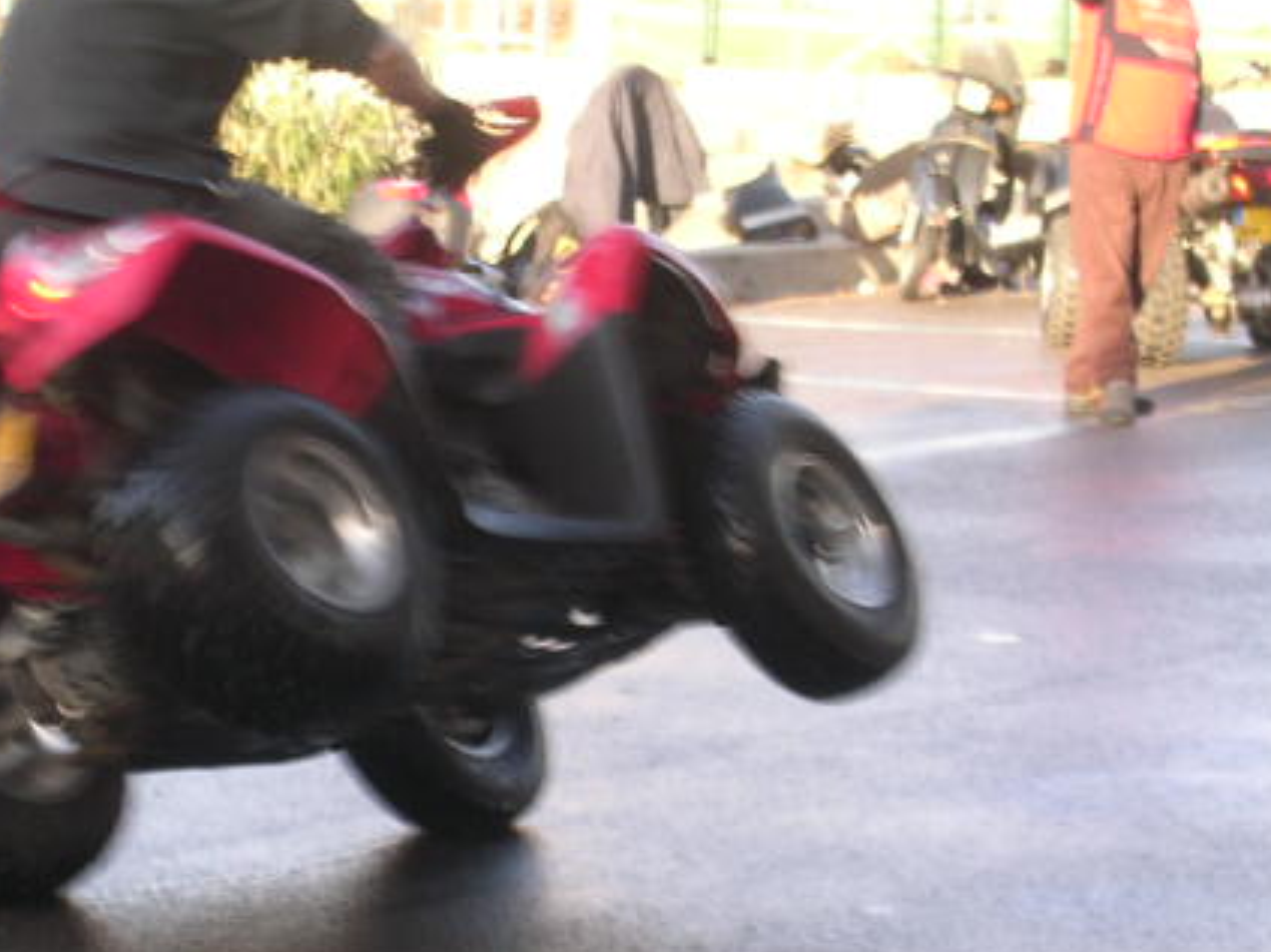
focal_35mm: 159
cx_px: 397
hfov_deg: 12.4
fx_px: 5836
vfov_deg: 9.3
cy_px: 658
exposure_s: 1/43.2
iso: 100
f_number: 4.6
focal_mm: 15.9
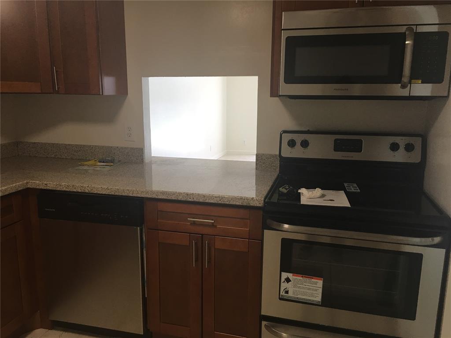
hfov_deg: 61.7
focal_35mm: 29
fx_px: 378
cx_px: 226
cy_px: 169
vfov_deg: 48.2
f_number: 2.2
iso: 32
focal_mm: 4.15
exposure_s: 1/30
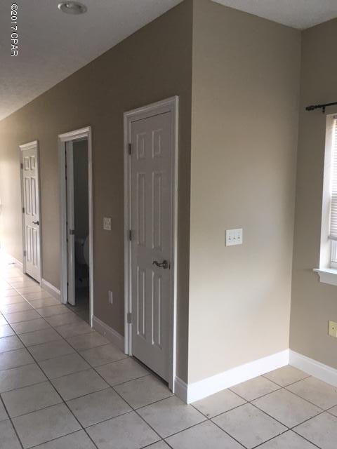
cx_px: 168
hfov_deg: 48.2
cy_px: 224
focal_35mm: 29
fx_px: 376
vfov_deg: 61.7
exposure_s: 1/30
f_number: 2.2
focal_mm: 4.15
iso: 80
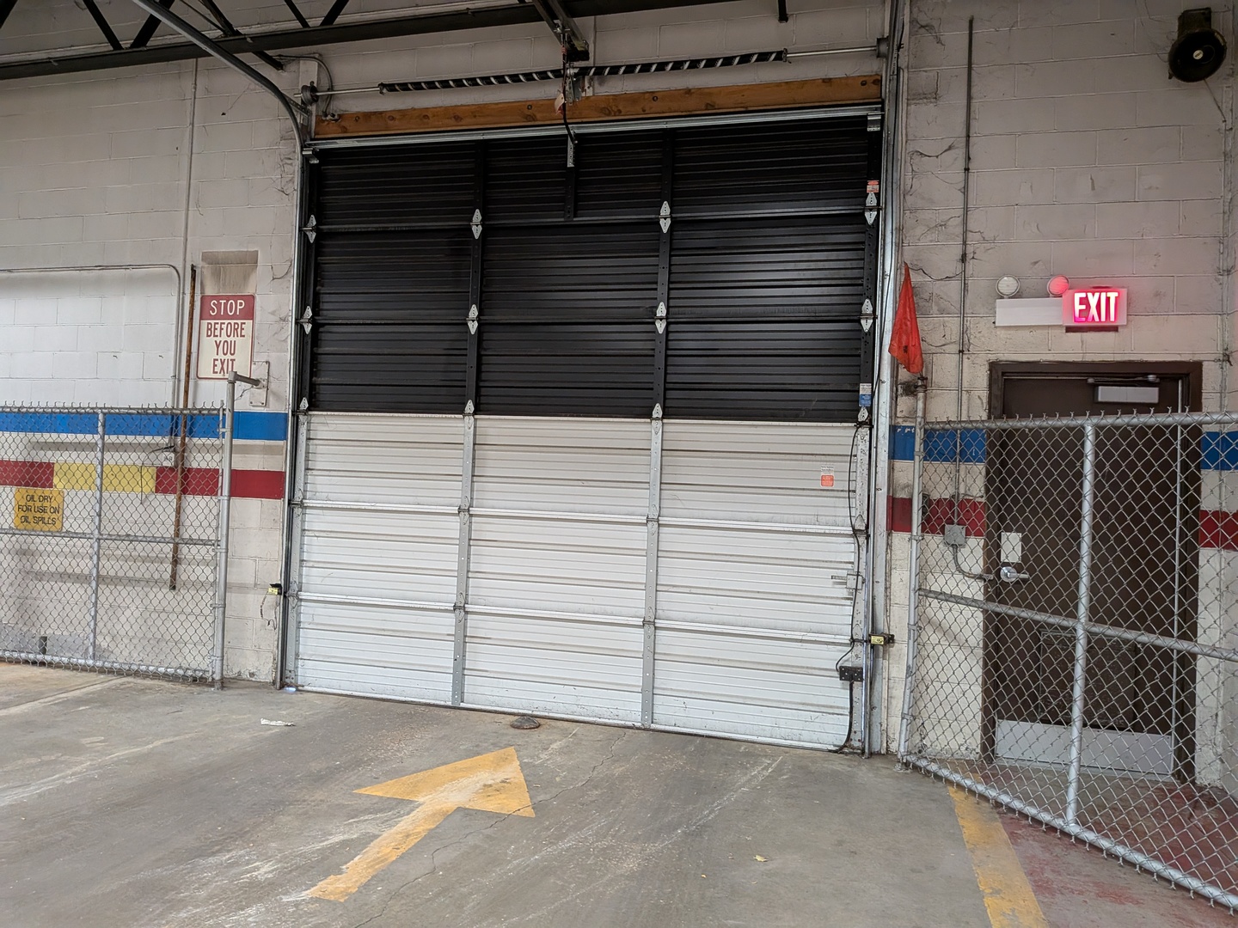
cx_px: 619
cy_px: 464
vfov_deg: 56.8
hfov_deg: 71.6
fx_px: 858
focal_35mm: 24
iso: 62
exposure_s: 1/20
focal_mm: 4.53
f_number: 1.7
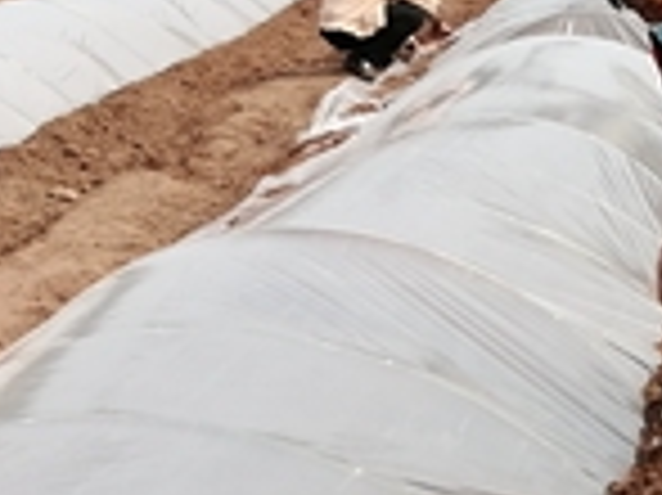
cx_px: 928
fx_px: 2159
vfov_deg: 13.1
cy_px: 266
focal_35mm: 113
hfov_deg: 16.2
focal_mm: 3.64
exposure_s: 1/1214
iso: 50
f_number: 1.8
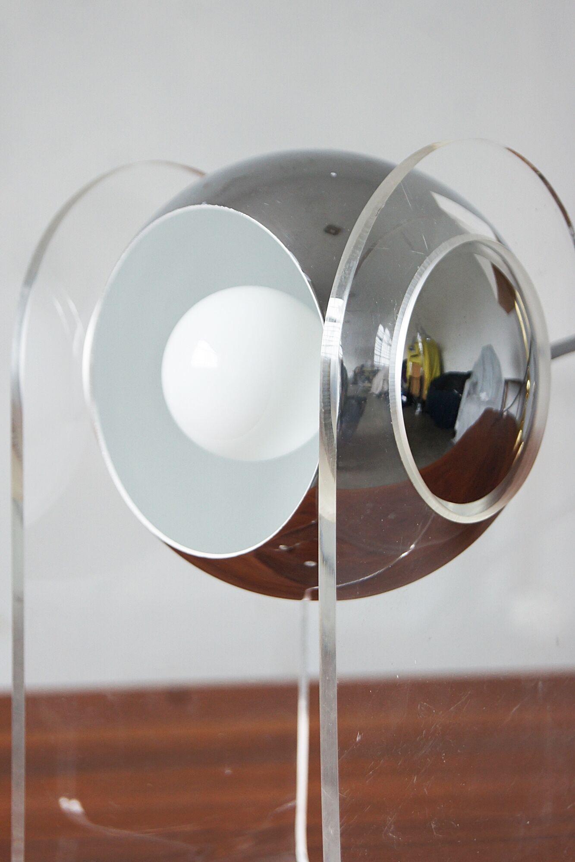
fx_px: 1977
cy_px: 431
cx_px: 288
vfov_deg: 24.6
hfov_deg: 16.6
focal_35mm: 82
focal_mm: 55
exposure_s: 1/25
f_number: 5.6
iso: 400
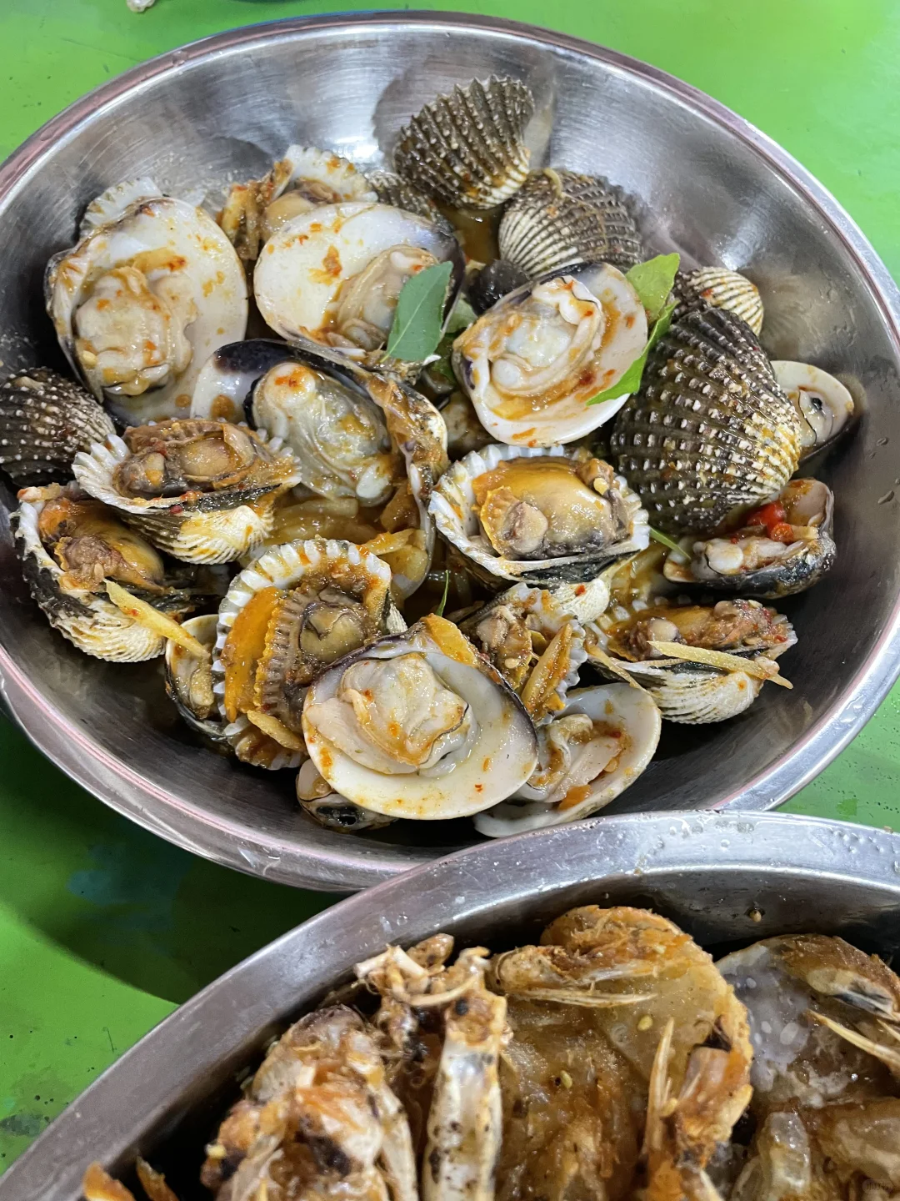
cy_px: 600
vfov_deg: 67.3
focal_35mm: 26
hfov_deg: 53.1
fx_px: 901
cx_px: 450
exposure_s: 1/50
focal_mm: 4.2
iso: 320
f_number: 1.6
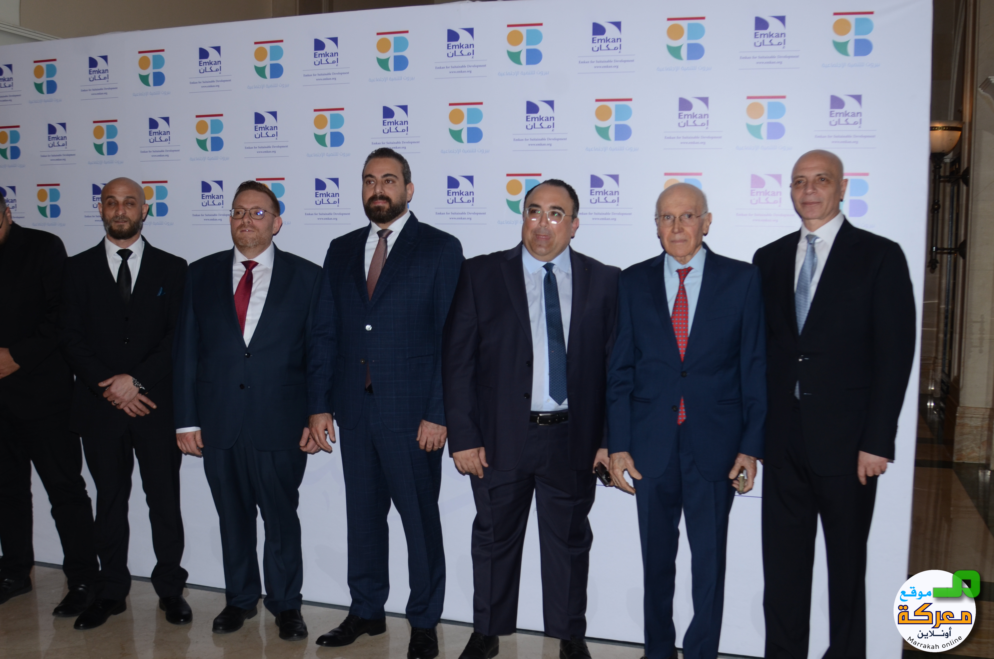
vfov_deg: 36.7
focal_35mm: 36
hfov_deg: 53.2
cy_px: 330
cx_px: 497
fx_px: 992
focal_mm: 24
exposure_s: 1/250
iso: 250
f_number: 4.5
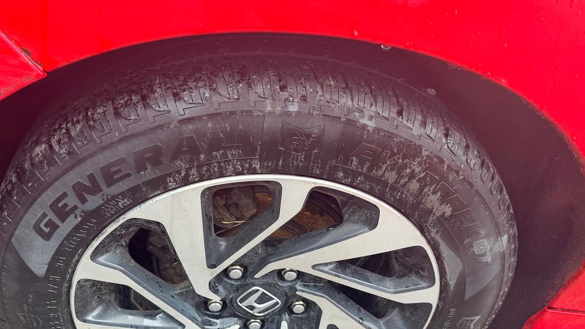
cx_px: 274
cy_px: 201
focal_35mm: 33
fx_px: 512
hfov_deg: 59.4
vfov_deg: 35.5
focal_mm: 6.76
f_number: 1.78
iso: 100
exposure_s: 1/142
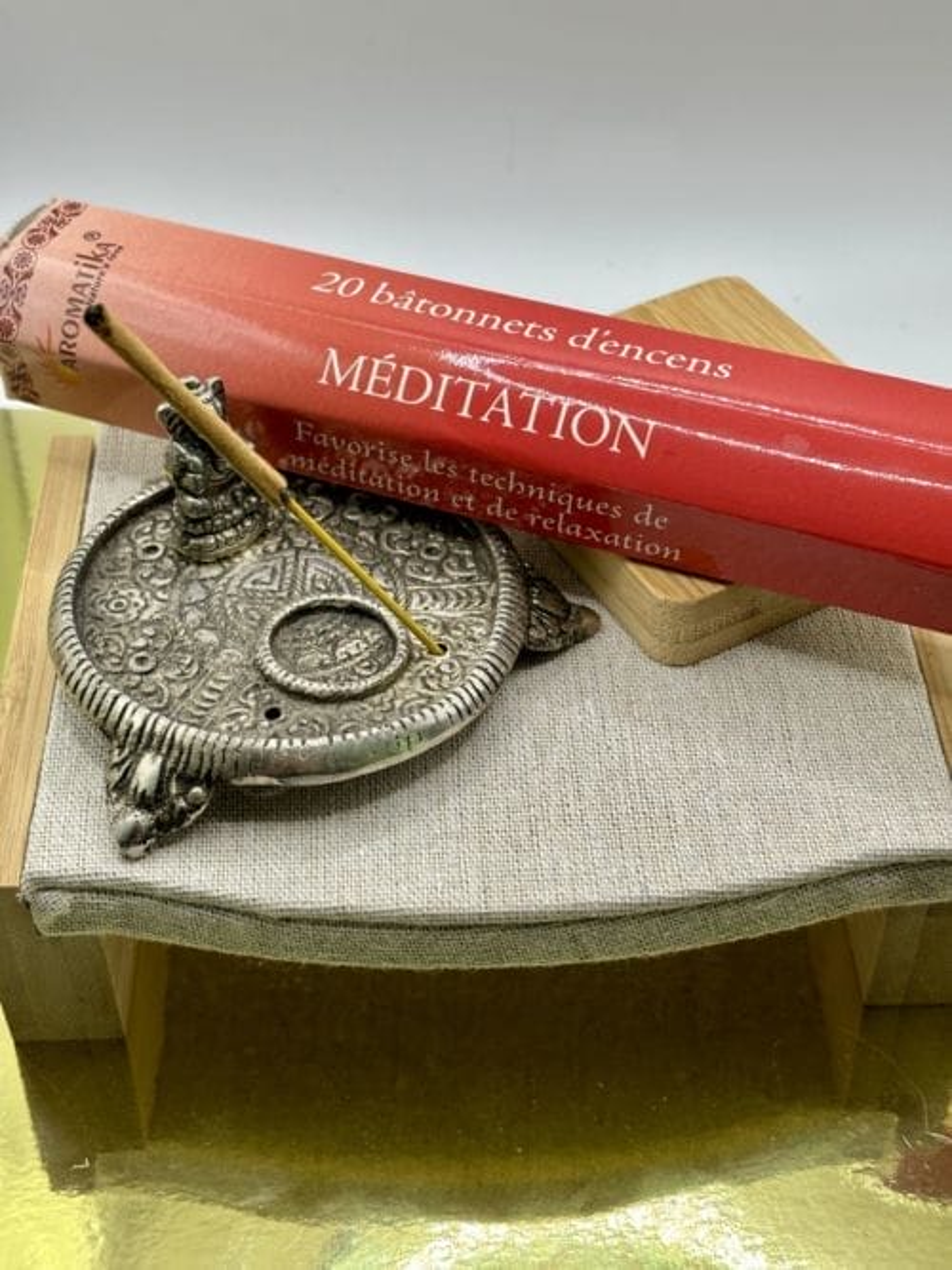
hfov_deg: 28.0
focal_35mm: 52
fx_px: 1907
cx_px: 476
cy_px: 635
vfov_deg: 36.8
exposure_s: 1/139
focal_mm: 5.96
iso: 32
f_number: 1.6
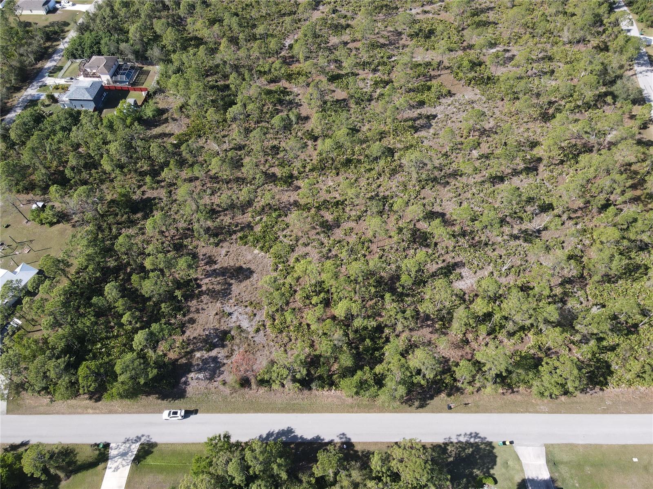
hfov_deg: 71.6
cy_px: 244
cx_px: 326
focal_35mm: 24
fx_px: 453
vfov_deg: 56.8
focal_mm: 4.5
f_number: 2.8
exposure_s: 1/320
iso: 100
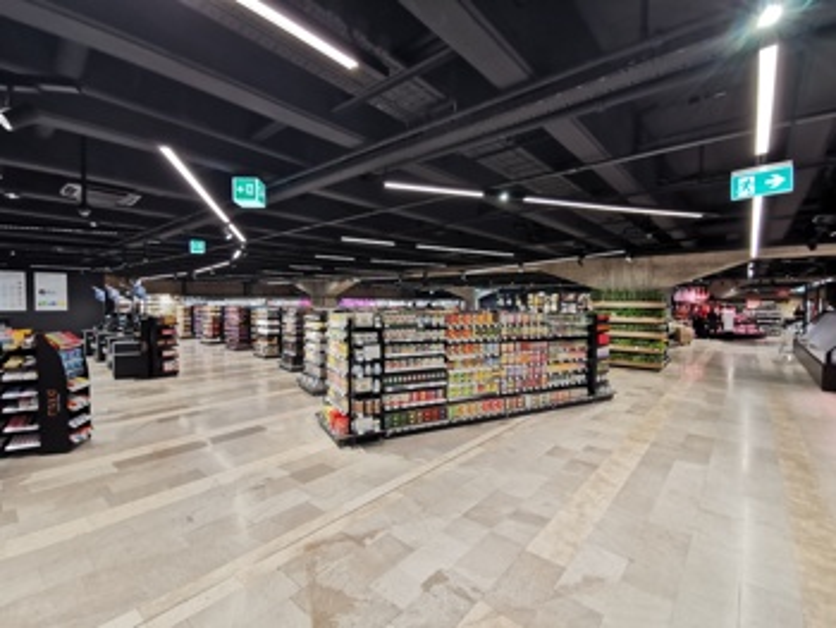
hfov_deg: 94.5
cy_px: 314
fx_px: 387
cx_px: 418
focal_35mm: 16
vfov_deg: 78.2
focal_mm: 2.35
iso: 125
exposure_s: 1/50
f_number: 2.2
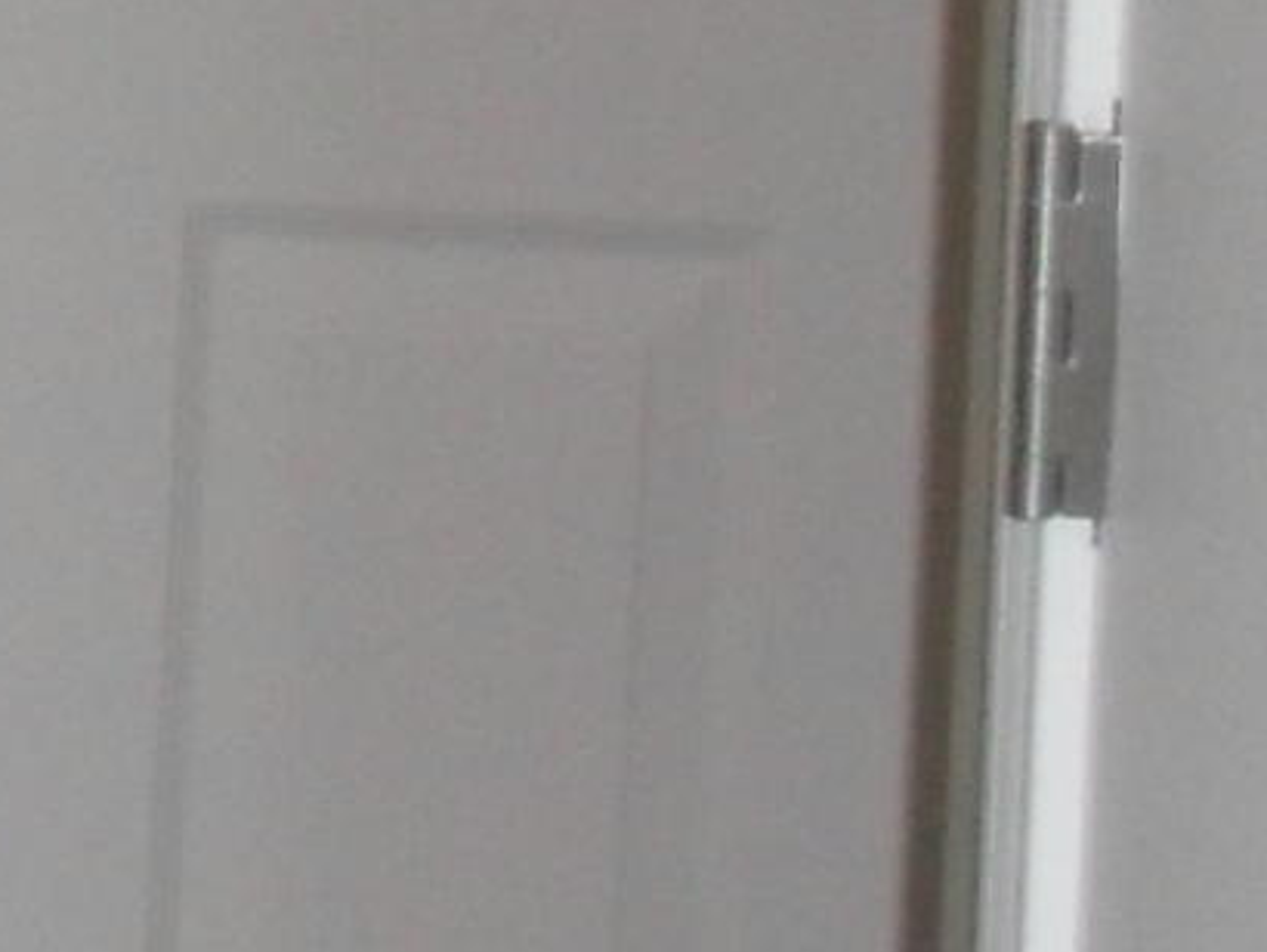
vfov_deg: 5.7
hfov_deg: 6.9
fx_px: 9375
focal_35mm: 256
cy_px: -862
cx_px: -2673
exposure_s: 1/45
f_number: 3.2
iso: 160
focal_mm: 6.3
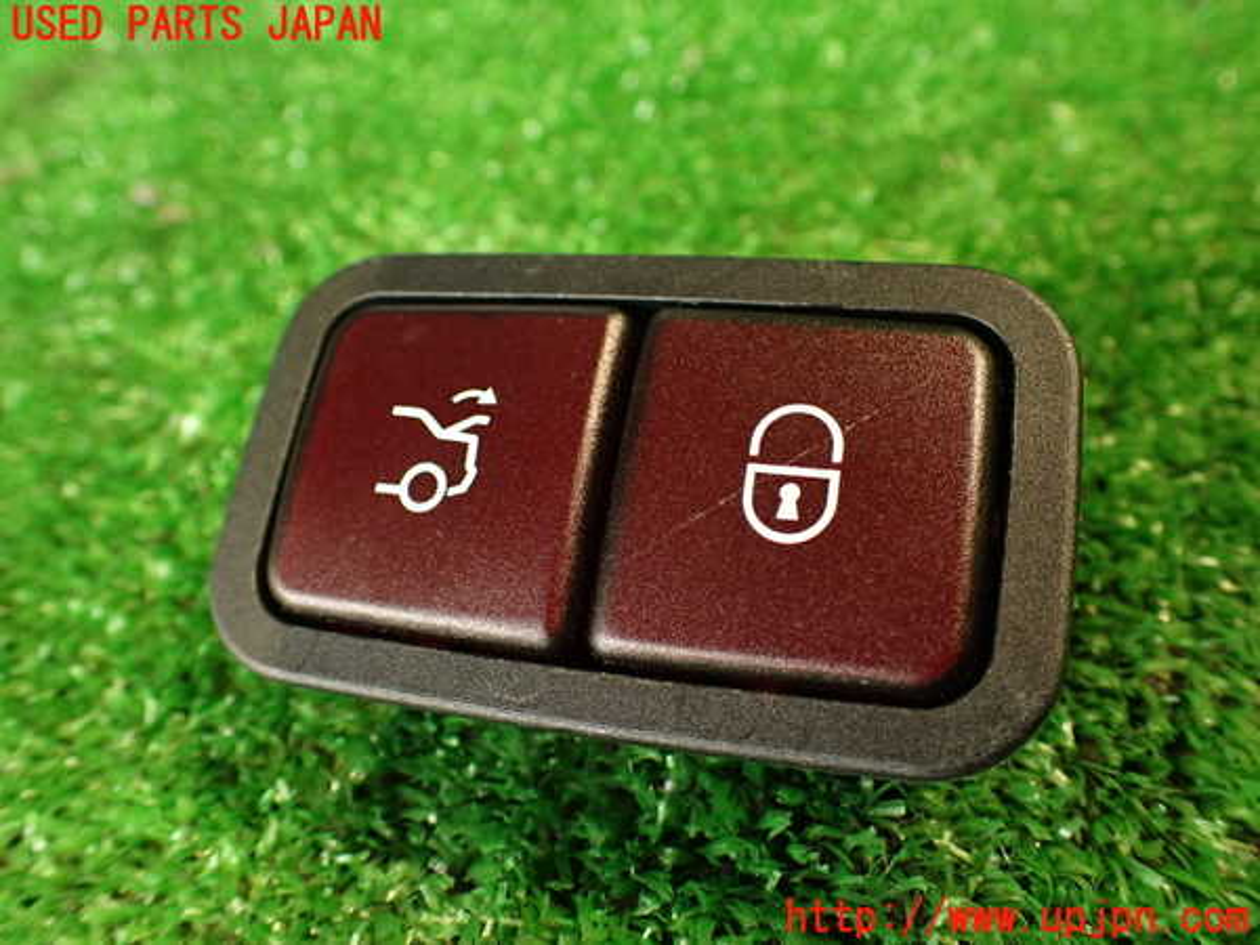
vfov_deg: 46.8
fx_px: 1092
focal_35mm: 30
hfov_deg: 60.0
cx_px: 630
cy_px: 472
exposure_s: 1/30
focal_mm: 5.4
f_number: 2.3
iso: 500
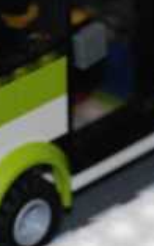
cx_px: 127
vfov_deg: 6.1
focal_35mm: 342
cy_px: 52
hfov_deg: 3.8
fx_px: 2299
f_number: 5.6
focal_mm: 55
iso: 1600
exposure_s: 1/60
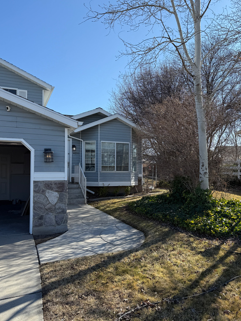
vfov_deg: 63.4
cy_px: 162
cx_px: 134
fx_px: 260
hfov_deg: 49.7
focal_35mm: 28
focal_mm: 6.76
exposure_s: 1/2703
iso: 80
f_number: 1.78
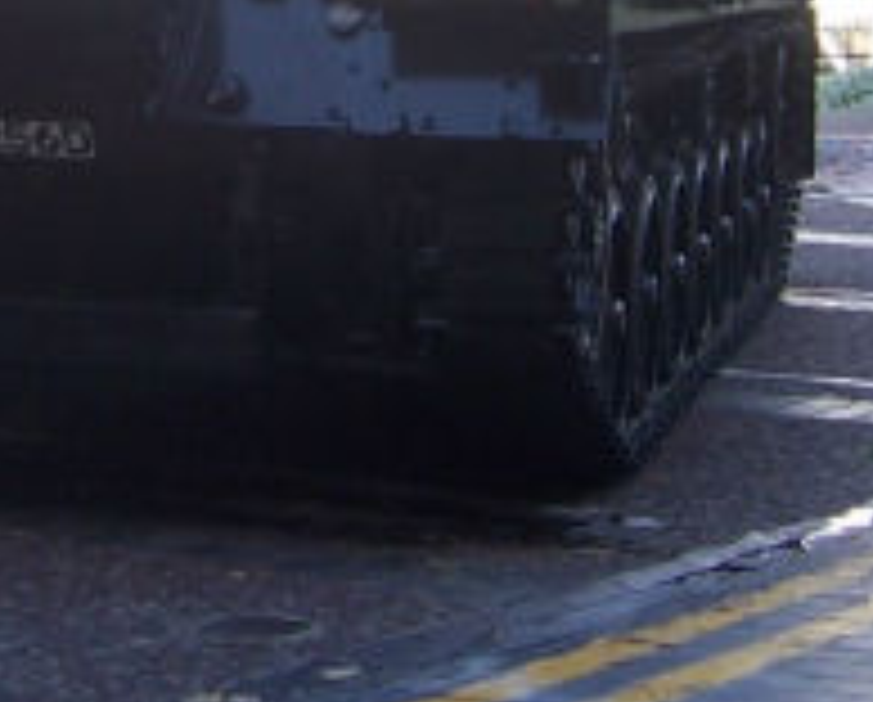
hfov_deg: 17.1
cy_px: -119
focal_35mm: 111
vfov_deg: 13.6
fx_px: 2874
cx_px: 180
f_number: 3
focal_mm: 6
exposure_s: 1/180
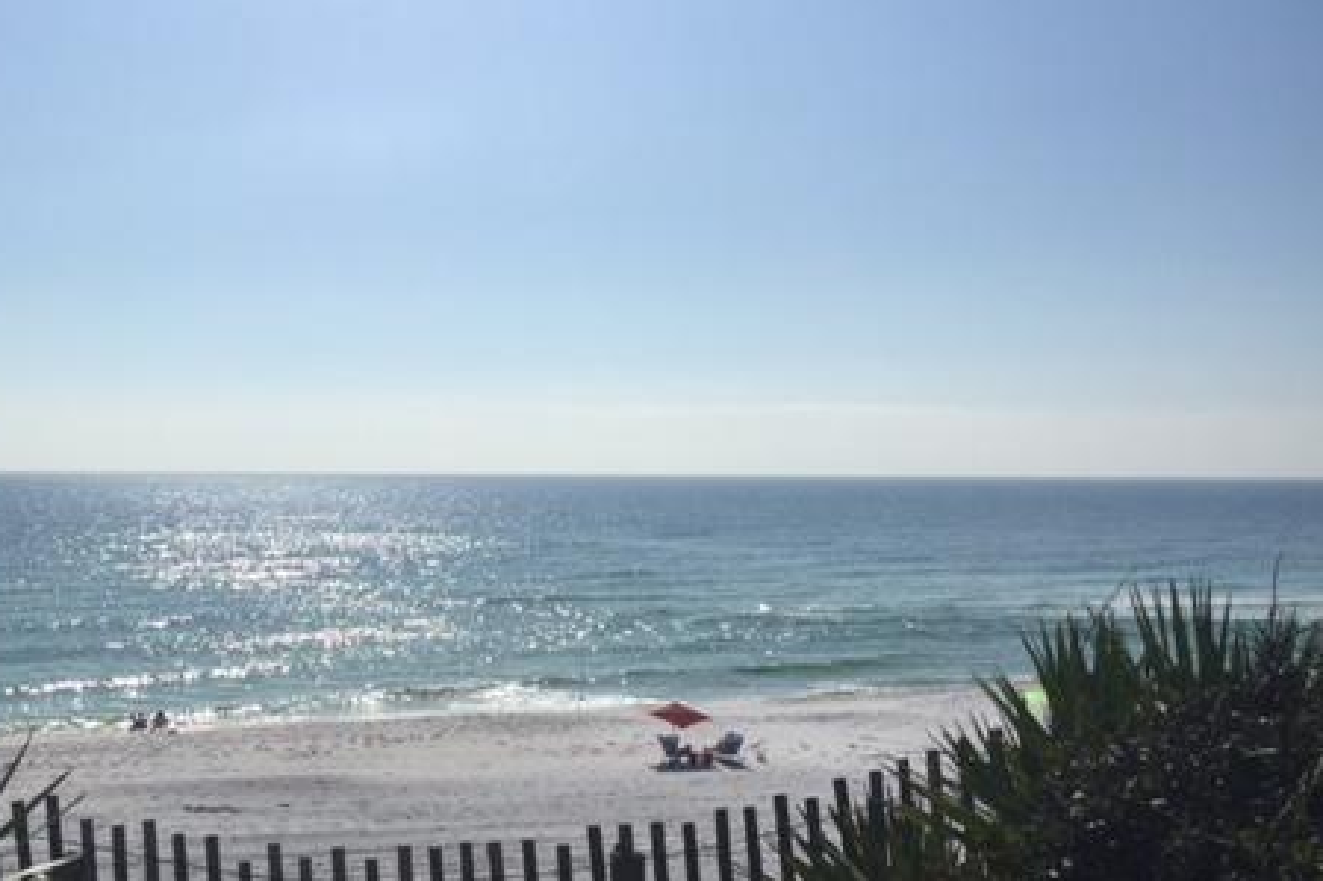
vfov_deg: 31.1
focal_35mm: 43
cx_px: 383
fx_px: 1580
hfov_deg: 44.4
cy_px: 513
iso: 32
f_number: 2.2
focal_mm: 4.15
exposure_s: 1/9901
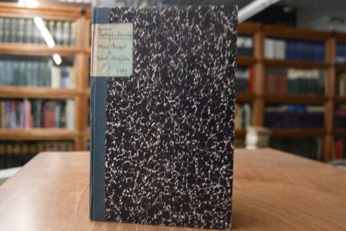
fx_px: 317
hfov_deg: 57.2
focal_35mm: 33
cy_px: 116
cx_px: 173
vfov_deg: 40.0
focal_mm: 22
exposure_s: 1/6
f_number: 3.5
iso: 100
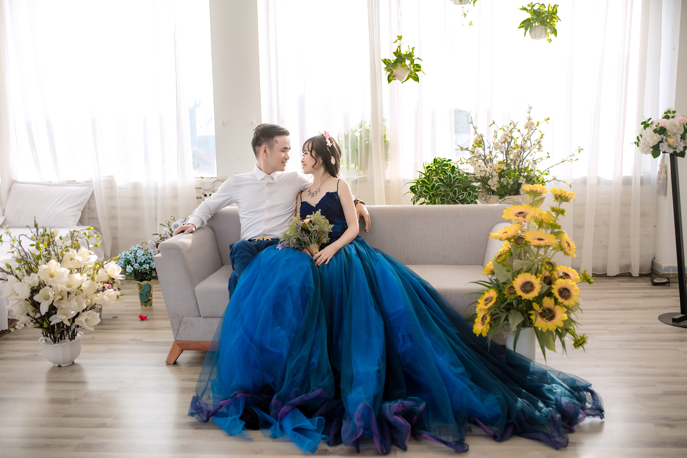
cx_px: 344
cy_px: 229
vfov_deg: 37.9
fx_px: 668
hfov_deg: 54.4
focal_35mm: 35
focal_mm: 35
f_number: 2.5
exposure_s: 1/400
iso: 100
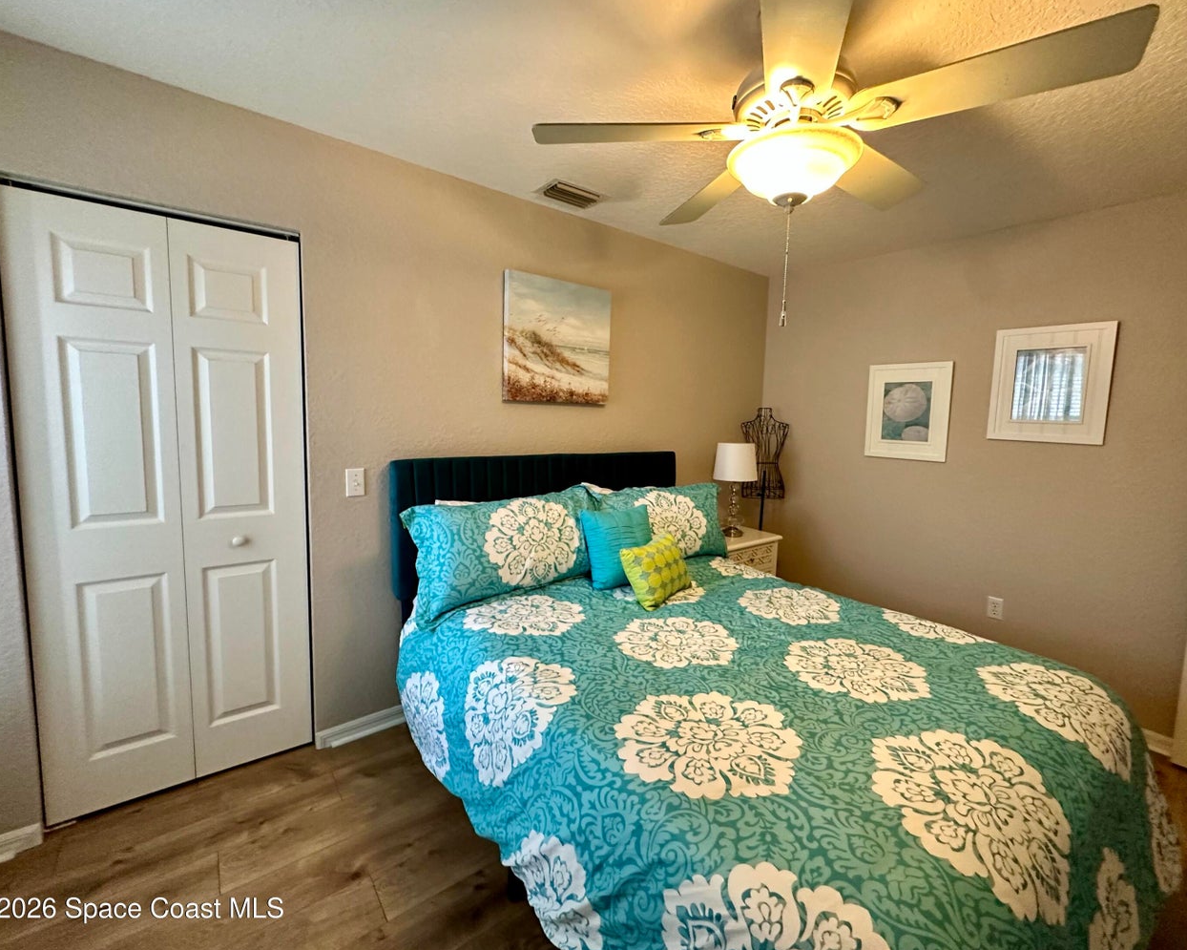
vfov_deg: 84.0
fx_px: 527
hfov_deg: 96.7
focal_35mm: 15
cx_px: 625
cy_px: 464
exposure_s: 1/60
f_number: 2.2
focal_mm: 2.22
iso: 400
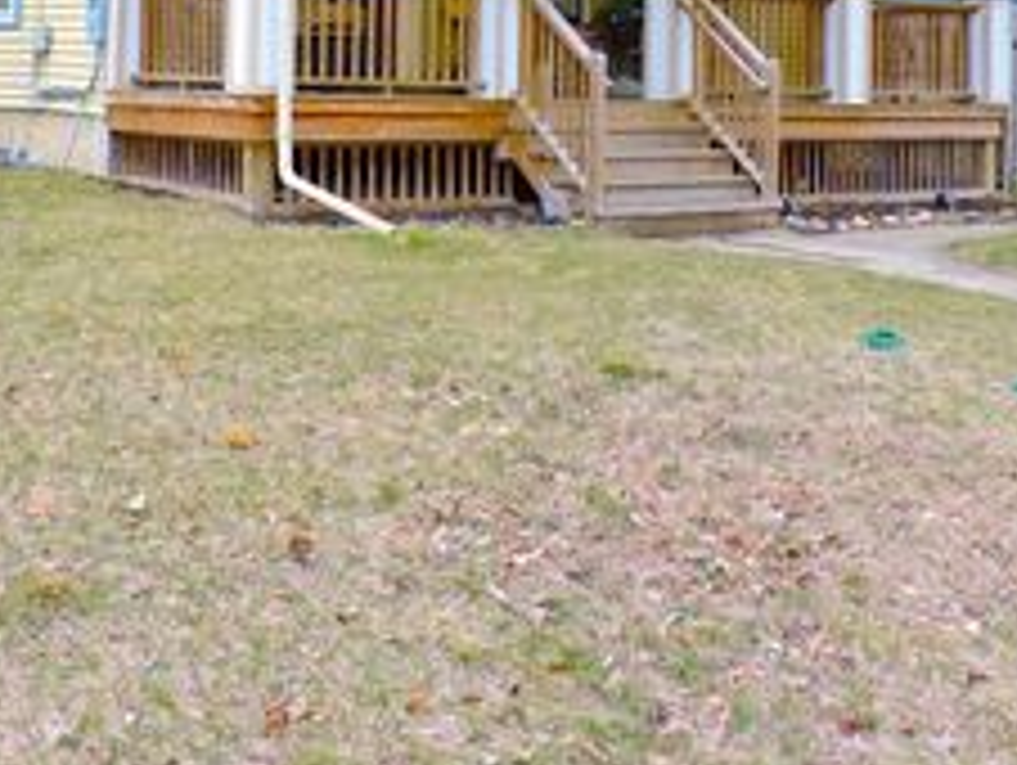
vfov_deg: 26.1
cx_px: 454
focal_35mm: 53
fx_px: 1559
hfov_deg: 36.1
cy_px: -7
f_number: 3
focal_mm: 4.3
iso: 220
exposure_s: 1/100
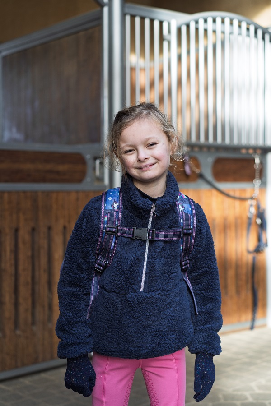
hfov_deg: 24.6
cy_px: 203
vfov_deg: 36.2
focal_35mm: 55
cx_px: 136
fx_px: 621
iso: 200
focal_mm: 55
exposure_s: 1/125
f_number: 2.8
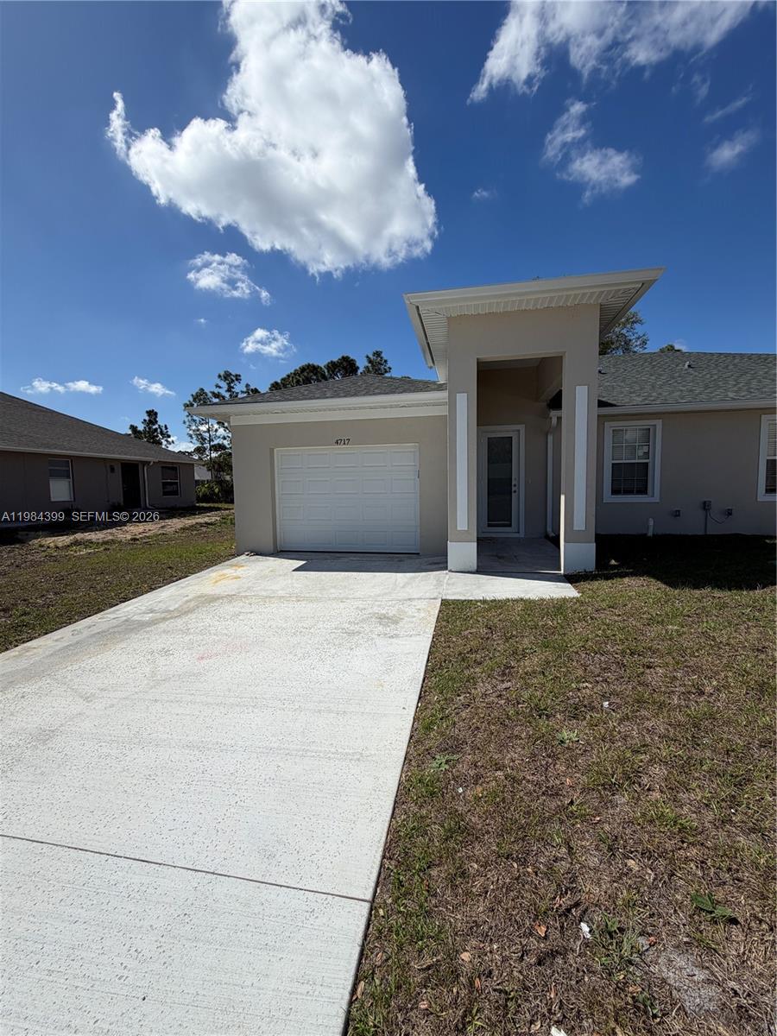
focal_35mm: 14
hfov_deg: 85.7
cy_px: 518
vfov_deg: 102.1
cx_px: 388
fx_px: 419
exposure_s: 1/1795
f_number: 2.2
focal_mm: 2.22
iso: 20
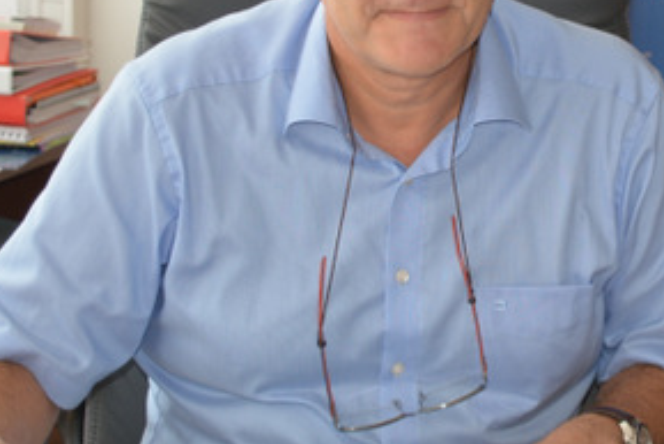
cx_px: 556
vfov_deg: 10.3
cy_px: 91
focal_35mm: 133
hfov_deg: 15.3
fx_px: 2454
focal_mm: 40
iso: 320
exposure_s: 1/125
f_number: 4.8
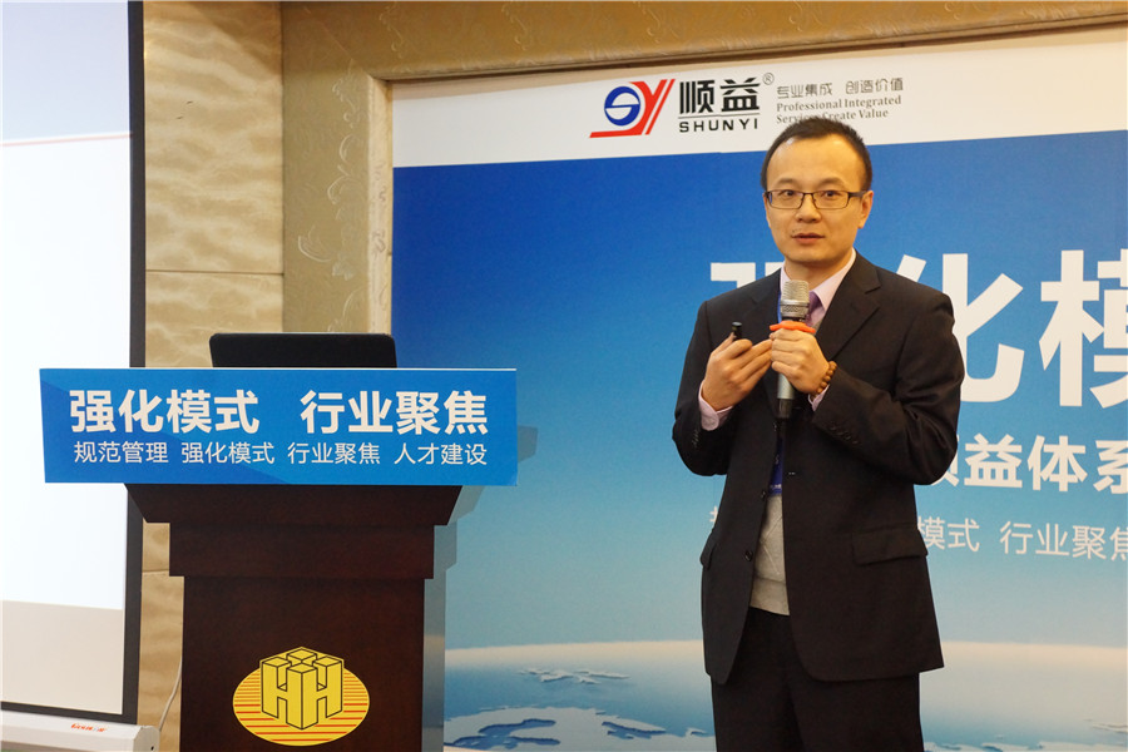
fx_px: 2005
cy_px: 376
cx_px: 564
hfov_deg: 31.4
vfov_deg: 21.2
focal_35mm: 64
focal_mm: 43
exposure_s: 1/60
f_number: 5.6
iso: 3200
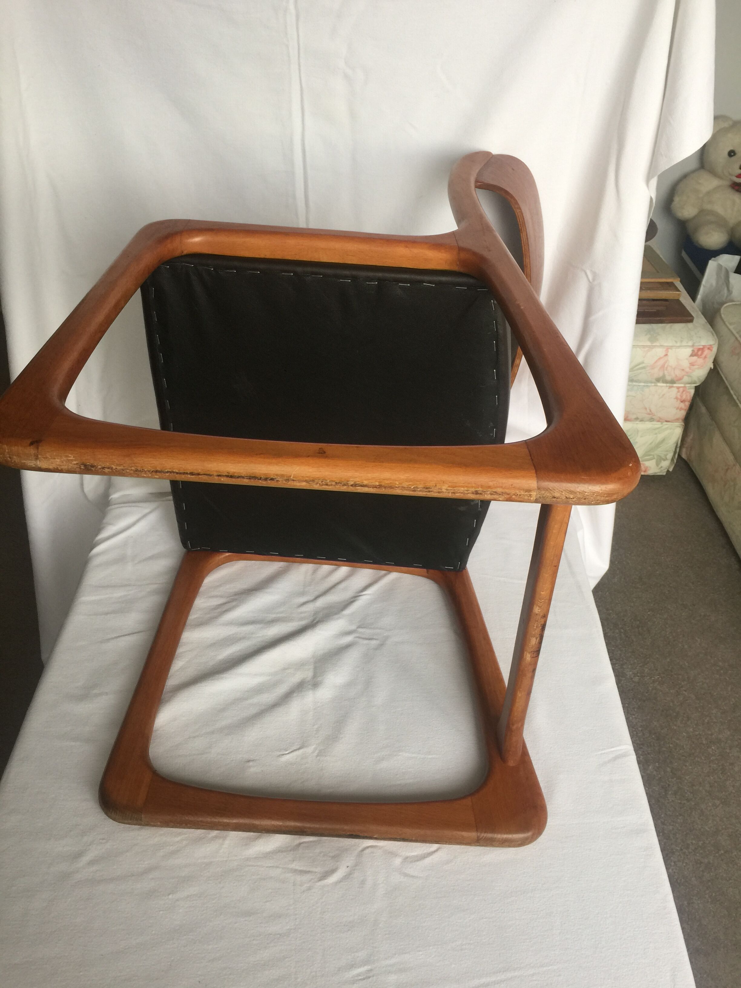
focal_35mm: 29
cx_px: 370
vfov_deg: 61.7
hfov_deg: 48.2
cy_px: 494
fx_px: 828
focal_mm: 4.15
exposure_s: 1/33
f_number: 2.2
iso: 32
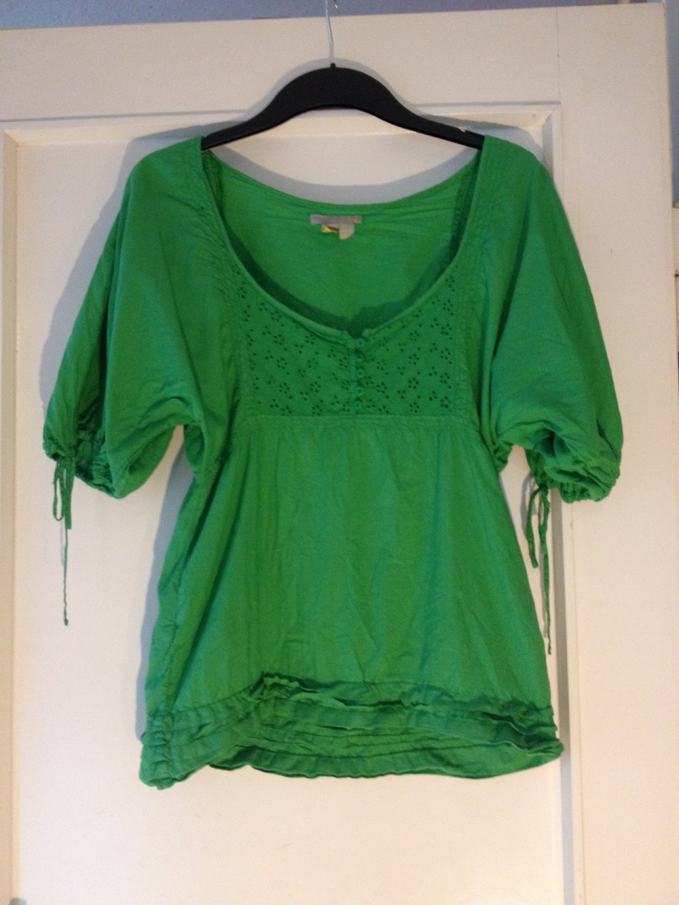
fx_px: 915
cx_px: 340
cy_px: 452
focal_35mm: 35
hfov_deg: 40.7
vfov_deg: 52.6
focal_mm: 4.28
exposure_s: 1/20
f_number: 2.4
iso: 250
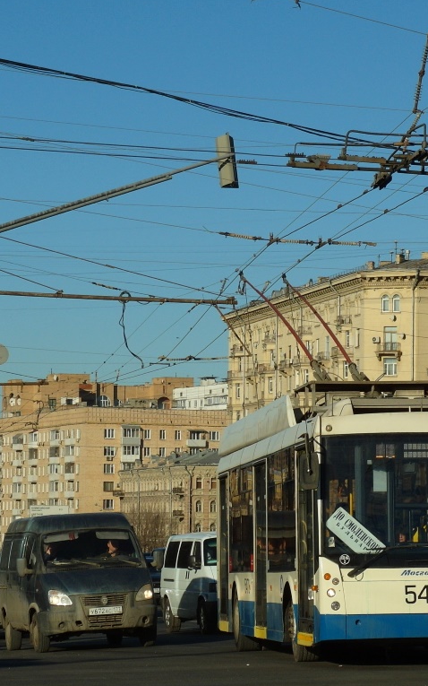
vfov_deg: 15.7
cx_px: 380
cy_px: 352
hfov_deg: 9.8
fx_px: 2483
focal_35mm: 133
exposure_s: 1/2000
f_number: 4.2
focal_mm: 17.3
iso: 80
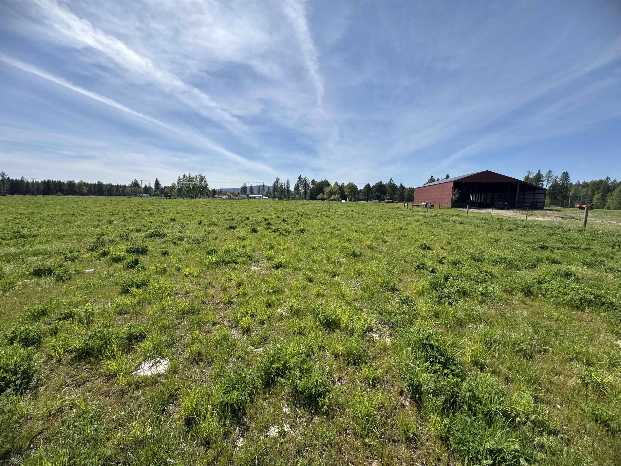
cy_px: 233
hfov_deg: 102.1
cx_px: 310
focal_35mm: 14
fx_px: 251
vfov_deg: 85.7
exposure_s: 1/2494
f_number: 2.2
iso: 50
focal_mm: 2.22
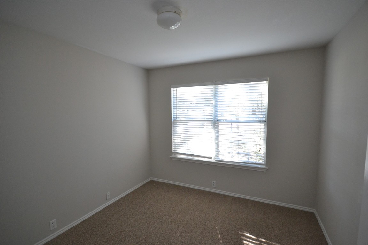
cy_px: 122
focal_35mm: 16
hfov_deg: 95.0
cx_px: 184
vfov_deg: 72.1
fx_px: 169
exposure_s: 1/60
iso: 1100
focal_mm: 11
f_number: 4.2
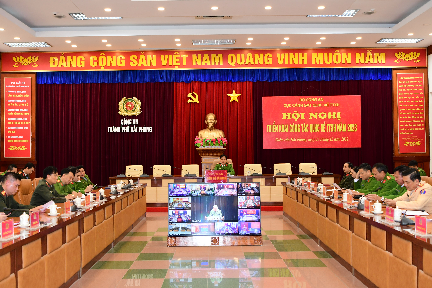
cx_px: 216
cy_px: 144
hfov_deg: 46.4
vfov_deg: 31.9
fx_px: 504
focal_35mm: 42
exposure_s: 1/200
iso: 1600
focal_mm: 28
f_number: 2.8
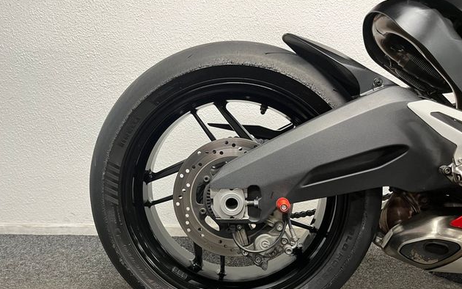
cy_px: 173
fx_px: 353
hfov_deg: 66.5
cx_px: 232
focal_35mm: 28
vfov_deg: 44.3
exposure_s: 1/50
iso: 250
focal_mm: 5.1
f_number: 1.6
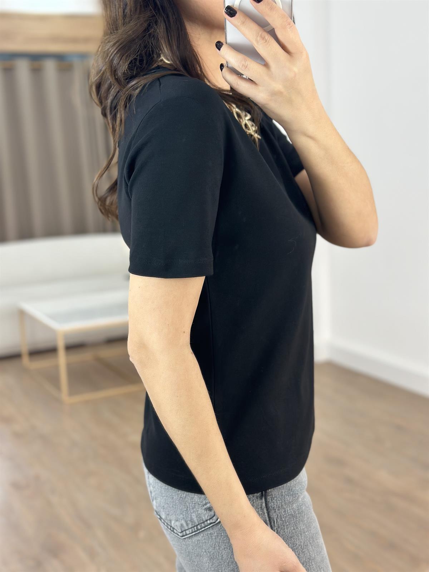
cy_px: 286
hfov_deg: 30.3
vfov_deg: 39.7
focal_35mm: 48
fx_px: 793
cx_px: 214
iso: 80
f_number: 1.78
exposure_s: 1/141
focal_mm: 6.86
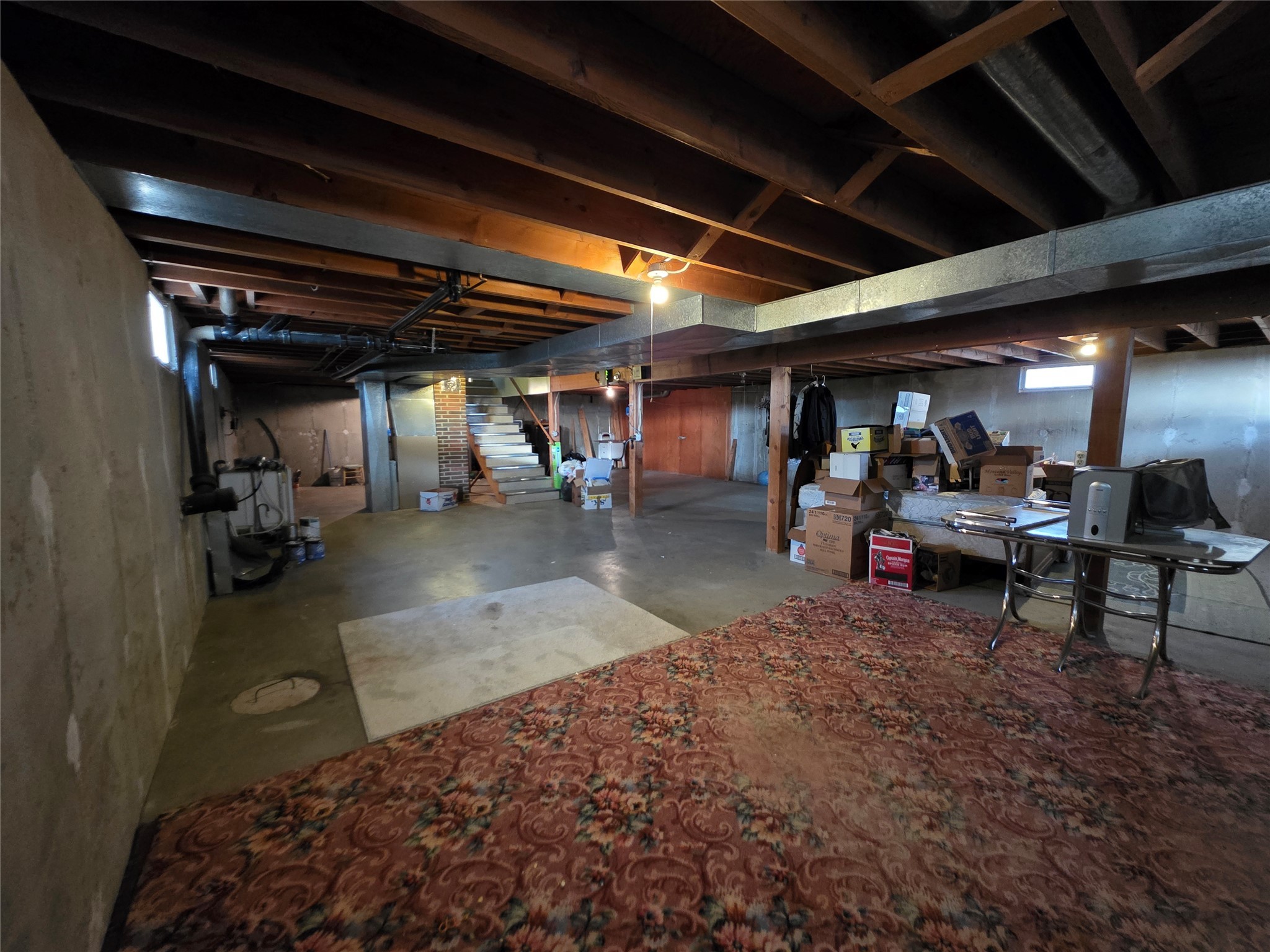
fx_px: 477
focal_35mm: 13
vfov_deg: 89.9
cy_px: 476
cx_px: 635
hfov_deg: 106.2
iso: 1000
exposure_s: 1/60
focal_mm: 2.2
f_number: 1.9
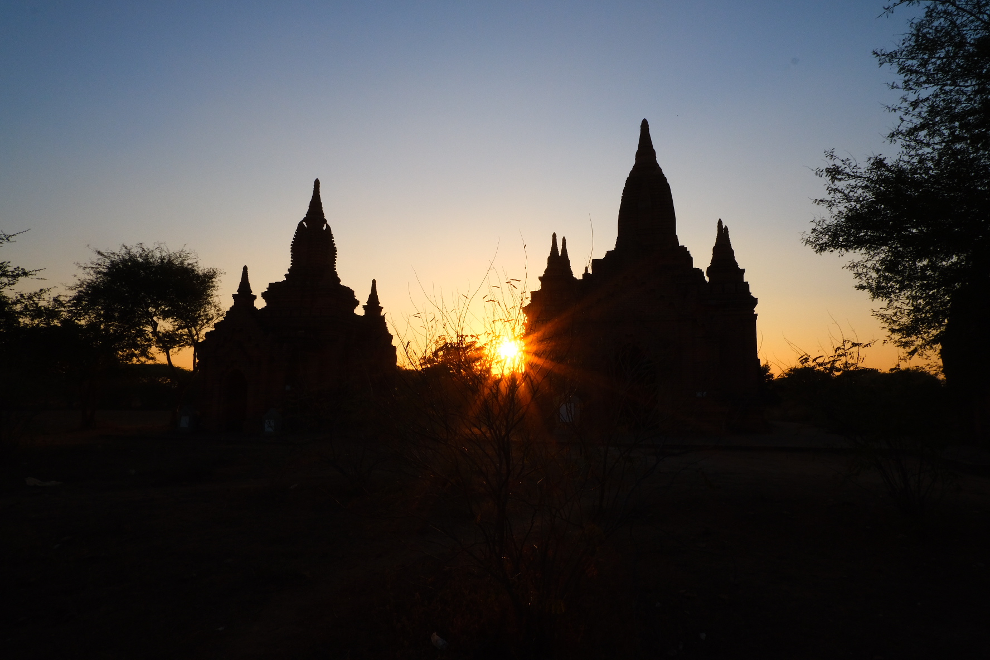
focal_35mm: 23
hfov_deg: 76.1
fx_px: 632
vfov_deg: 55.1
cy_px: 330
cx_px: 495
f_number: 22
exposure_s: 1/200
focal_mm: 15.2
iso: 800
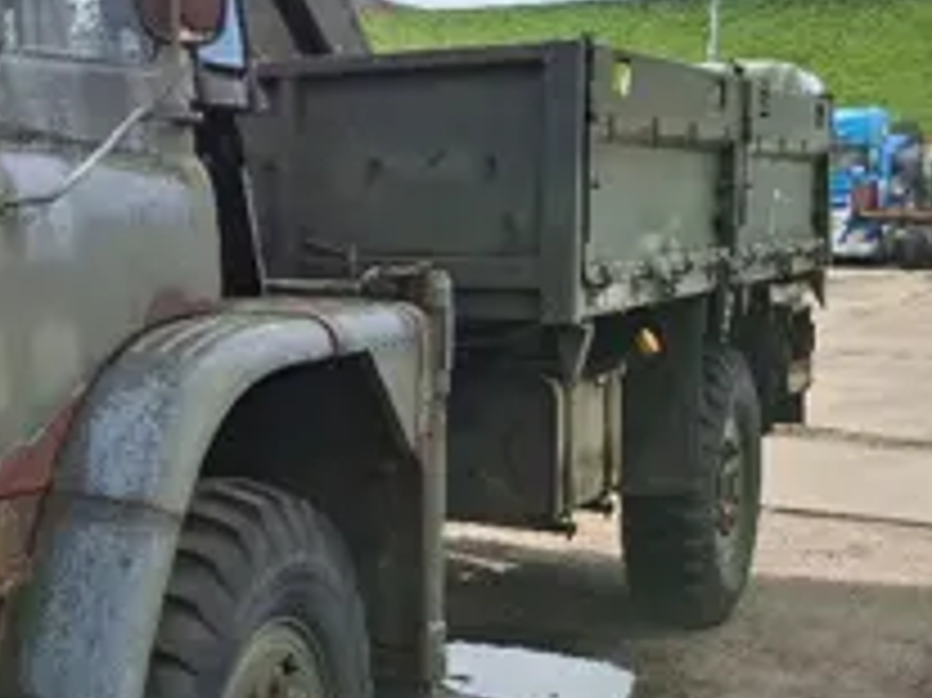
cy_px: 333
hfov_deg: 30.5
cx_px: -36
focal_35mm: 58
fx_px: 1561
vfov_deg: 25.2
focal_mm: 4.69
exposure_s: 1/1773
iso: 32
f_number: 1.8
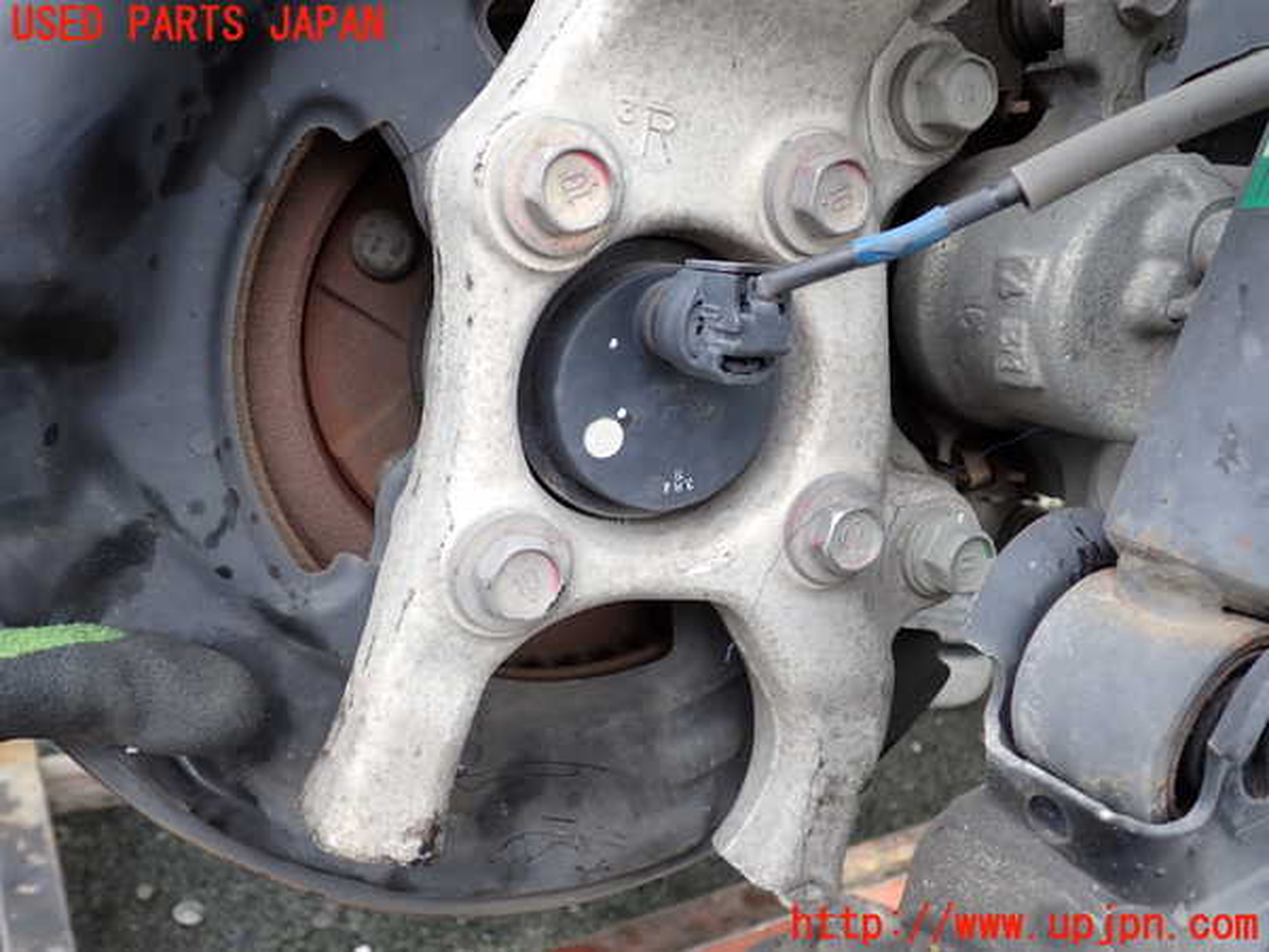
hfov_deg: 60.0
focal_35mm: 30
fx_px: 1100
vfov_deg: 46.8
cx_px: 634
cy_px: 476
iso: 100
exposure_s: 1/160
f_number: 2.3
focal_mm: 5.4
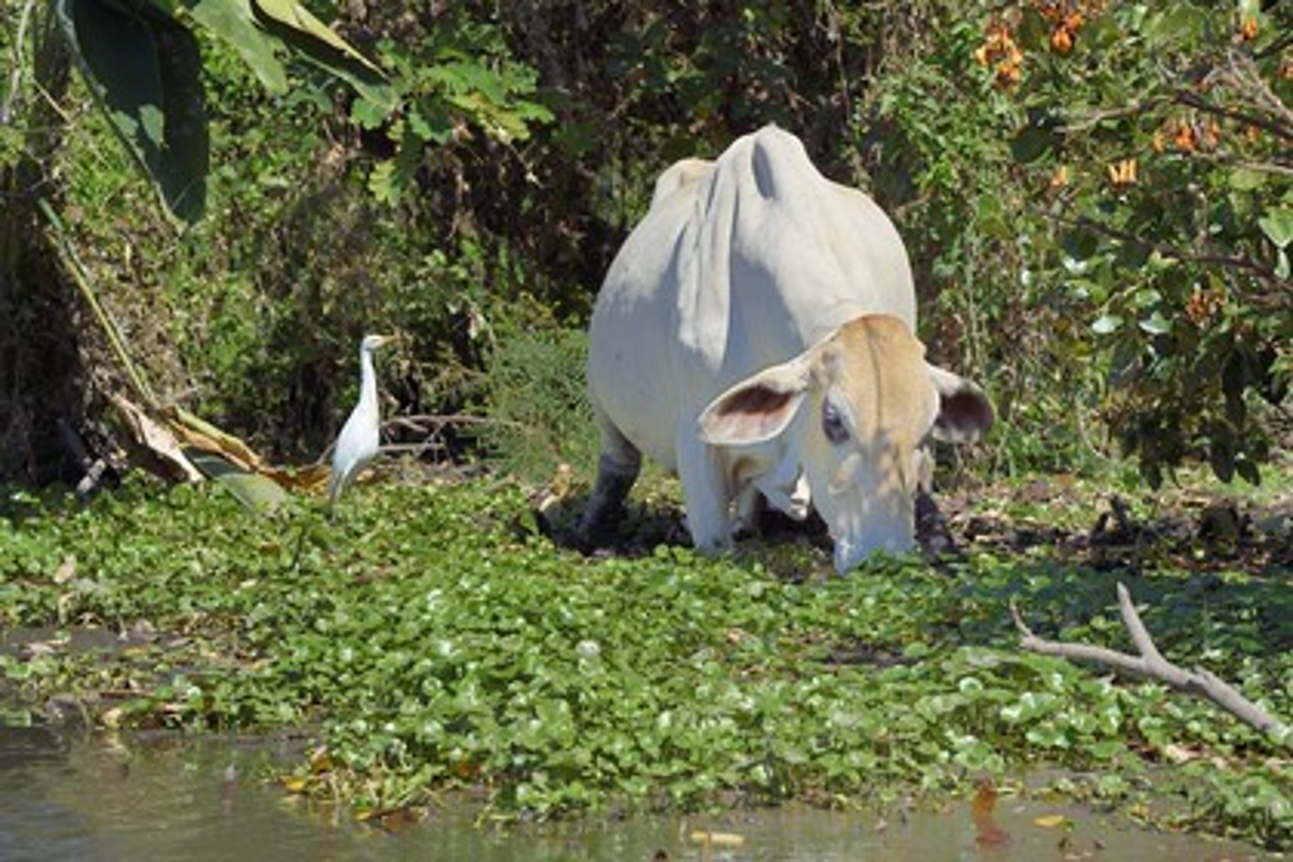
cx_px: 646
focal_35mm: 135
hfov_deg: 15.2
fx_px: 4848
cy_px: 431
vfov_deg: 10.2
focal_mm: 135
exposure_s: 1/500
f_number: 13
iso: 400
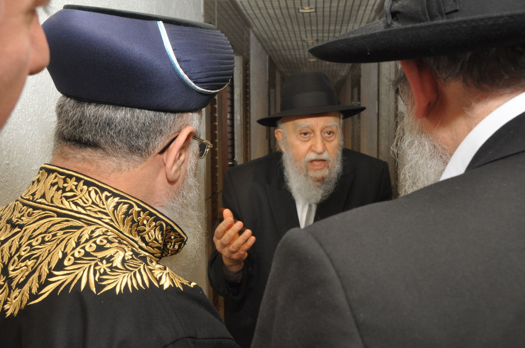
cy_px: 174
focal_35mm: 42
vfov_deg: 31.8
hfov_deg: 46.5
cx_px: 262
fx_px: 612
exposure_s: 1/60
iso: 1250
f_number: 11
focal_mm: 28
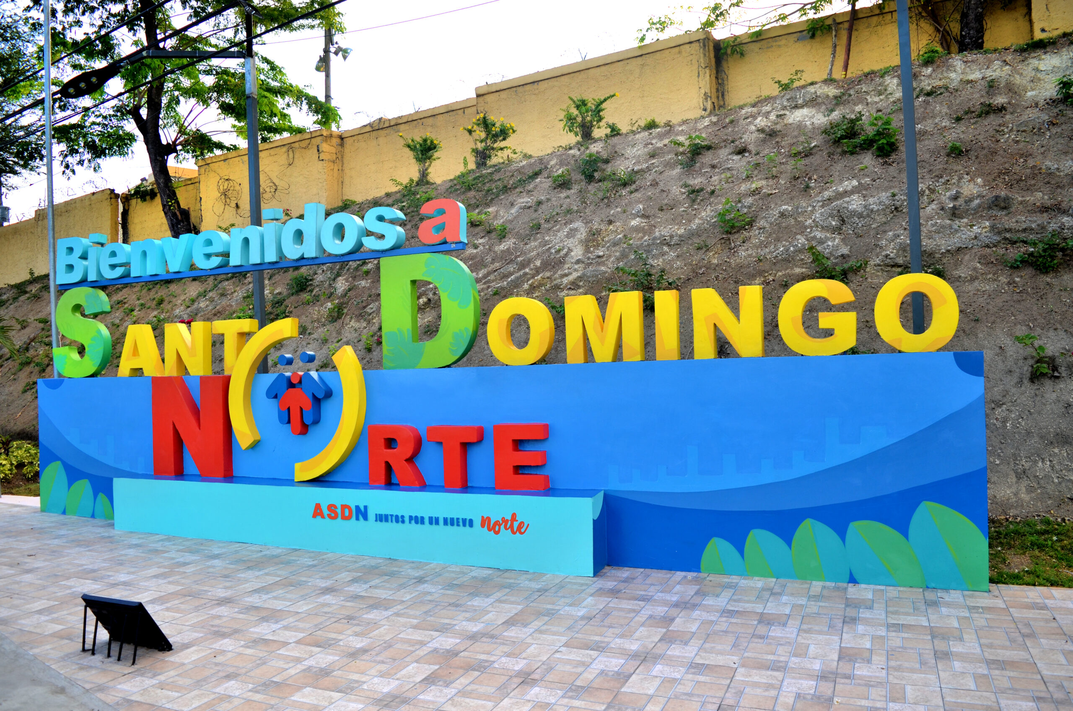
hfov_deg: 67.5
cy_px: 356
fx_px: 803
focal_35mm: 27
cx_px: 536
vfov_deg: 47.7
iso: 125
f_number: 7.1
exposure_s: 1/160
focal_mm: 18
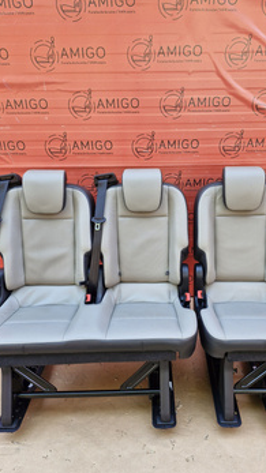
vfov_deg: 71.9
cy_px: 237
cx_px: 154
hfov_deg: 44.2
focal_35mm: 26
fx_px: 326
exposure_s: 1/100
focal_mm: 5.54
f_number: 1.8
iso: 50
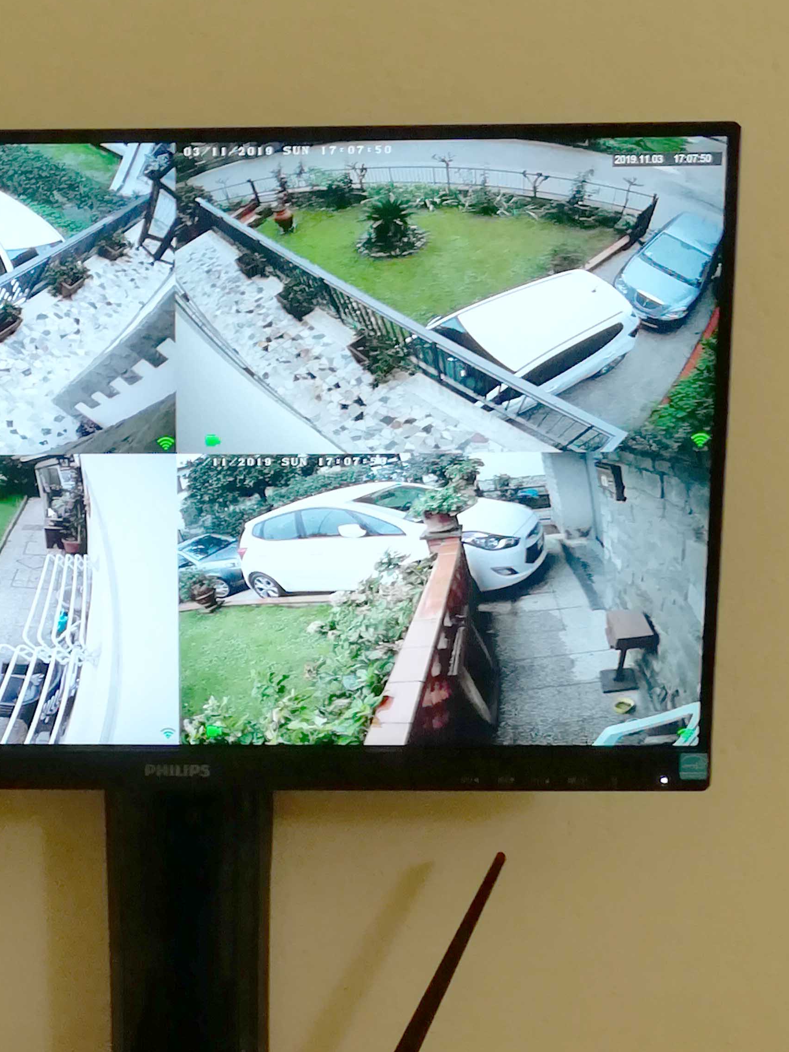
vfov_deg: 26.3
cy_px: 791
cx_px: 182
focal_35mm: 73
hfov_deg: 20.0
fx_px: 2219
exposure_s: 1/33.3
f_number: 2.2
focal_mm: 3.83
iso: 200
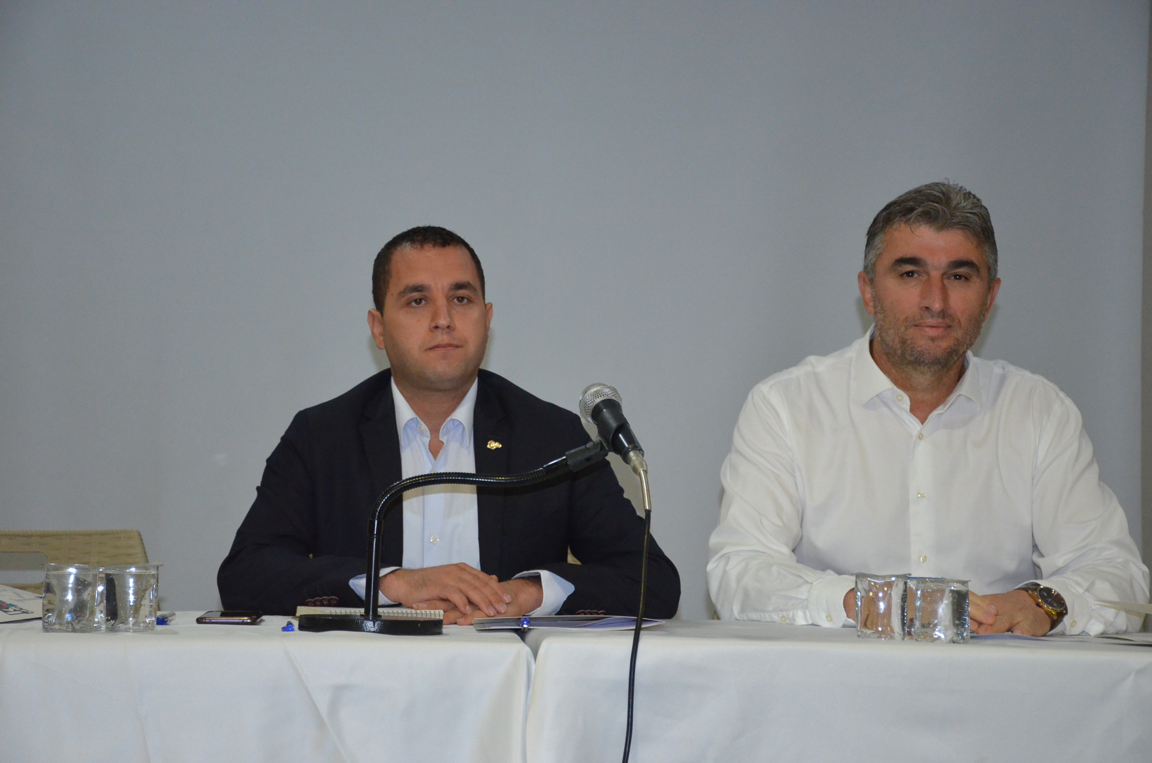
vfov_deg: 17.4
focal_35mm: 78
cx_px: 576
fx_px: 2491
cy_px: 382
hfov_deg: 26.0
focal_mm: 52
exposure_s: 1/60
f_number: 4.8
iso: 3200
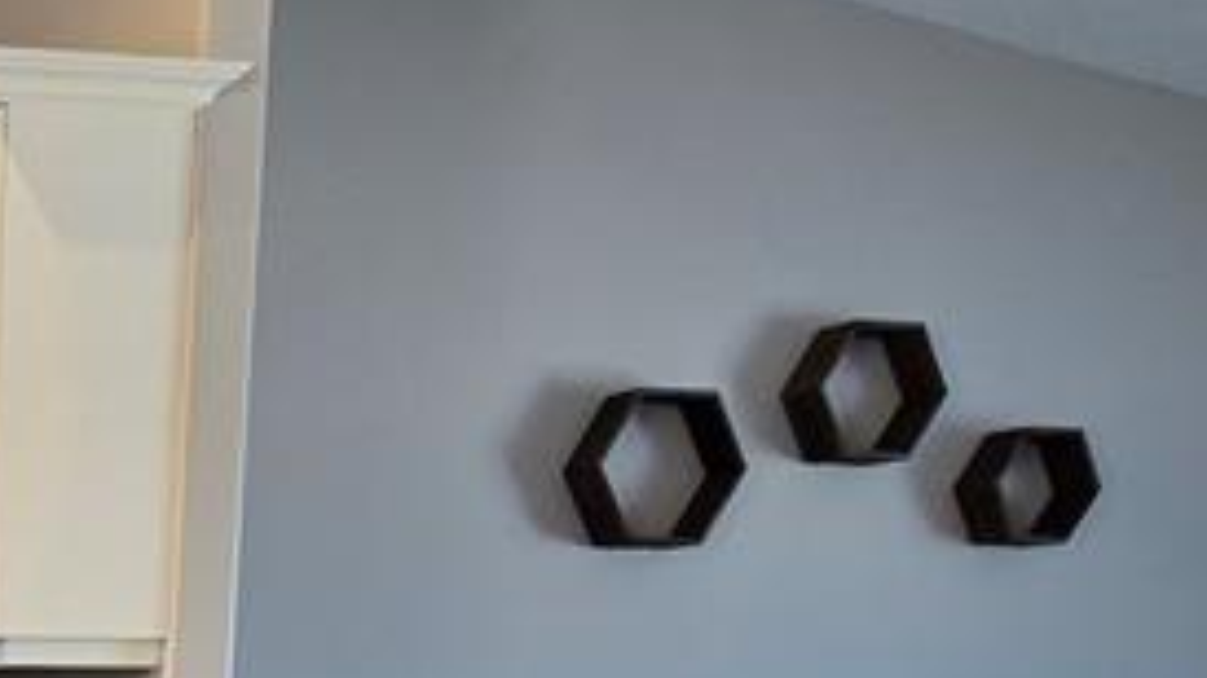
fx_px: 1696
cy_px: 1013
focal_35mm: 53
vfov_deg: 19.7
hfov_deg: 28.5
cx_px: -520
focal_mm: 2.2
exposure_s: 1/60
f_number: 2.2
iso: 125
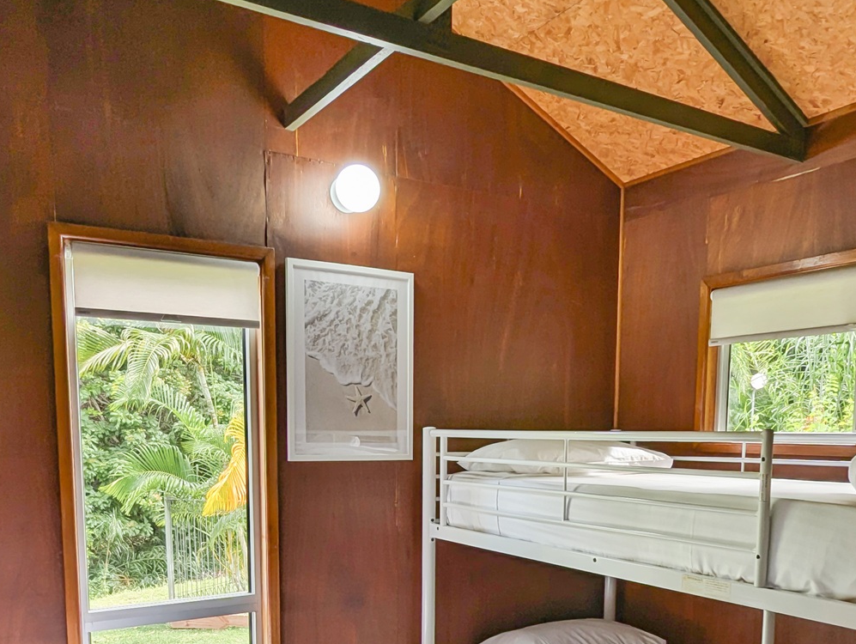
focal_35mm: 32
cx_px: 460
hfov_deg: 56.7
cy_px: 530
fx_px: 792
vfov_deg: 42.0
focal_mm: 2.35
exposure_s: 1/95.9
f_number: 2.2
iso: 51
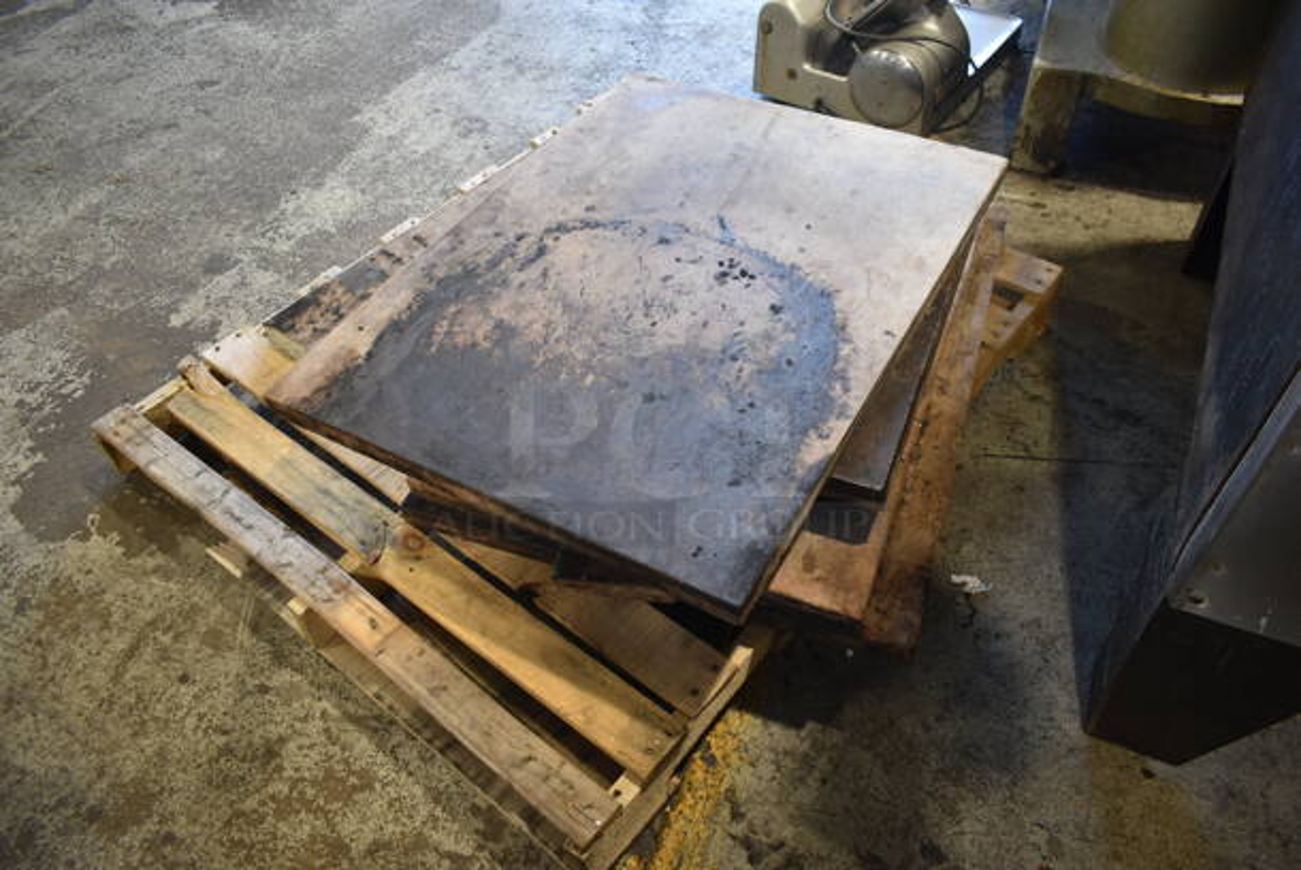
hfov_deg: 67.3
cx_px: 650
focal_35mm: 27
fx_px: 977
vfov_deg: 48.0
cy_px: 435
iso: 450
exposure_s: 1/30
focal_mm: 18
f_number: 3.5
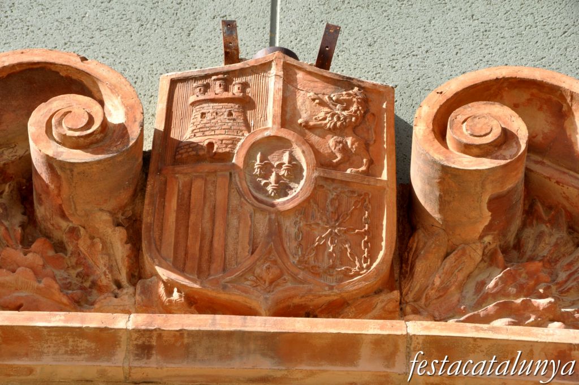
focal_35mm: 98
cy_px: 192
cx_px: 290
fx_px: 1566
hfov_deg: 20.9
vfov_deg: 14.0
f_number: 10
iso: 500
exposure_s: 1/400
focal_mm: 65
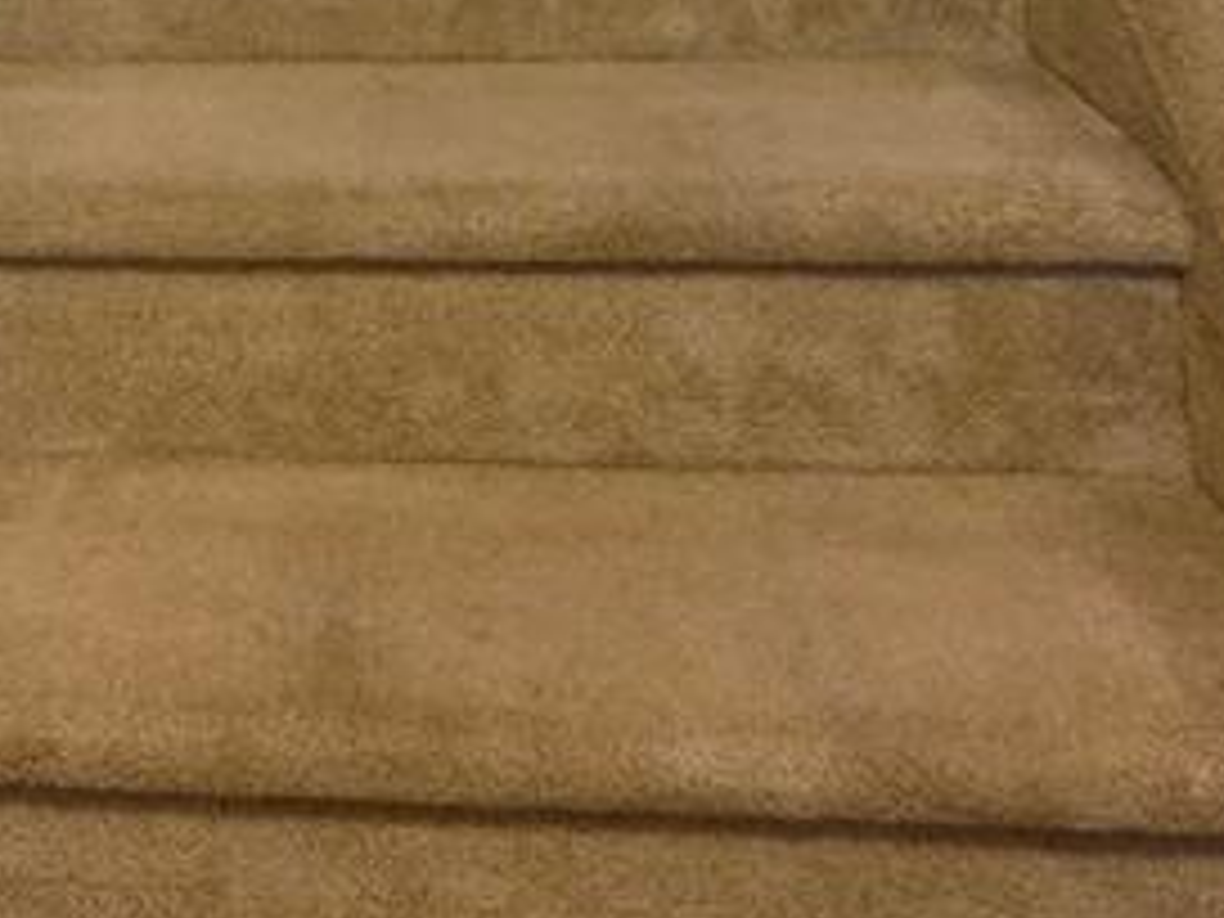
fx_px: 1733
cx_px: 68
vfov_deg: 21.9
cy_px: -616
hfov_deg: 36.0
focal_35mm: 49
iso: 640
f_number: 1.9
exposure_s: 1/60
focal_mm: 2.2
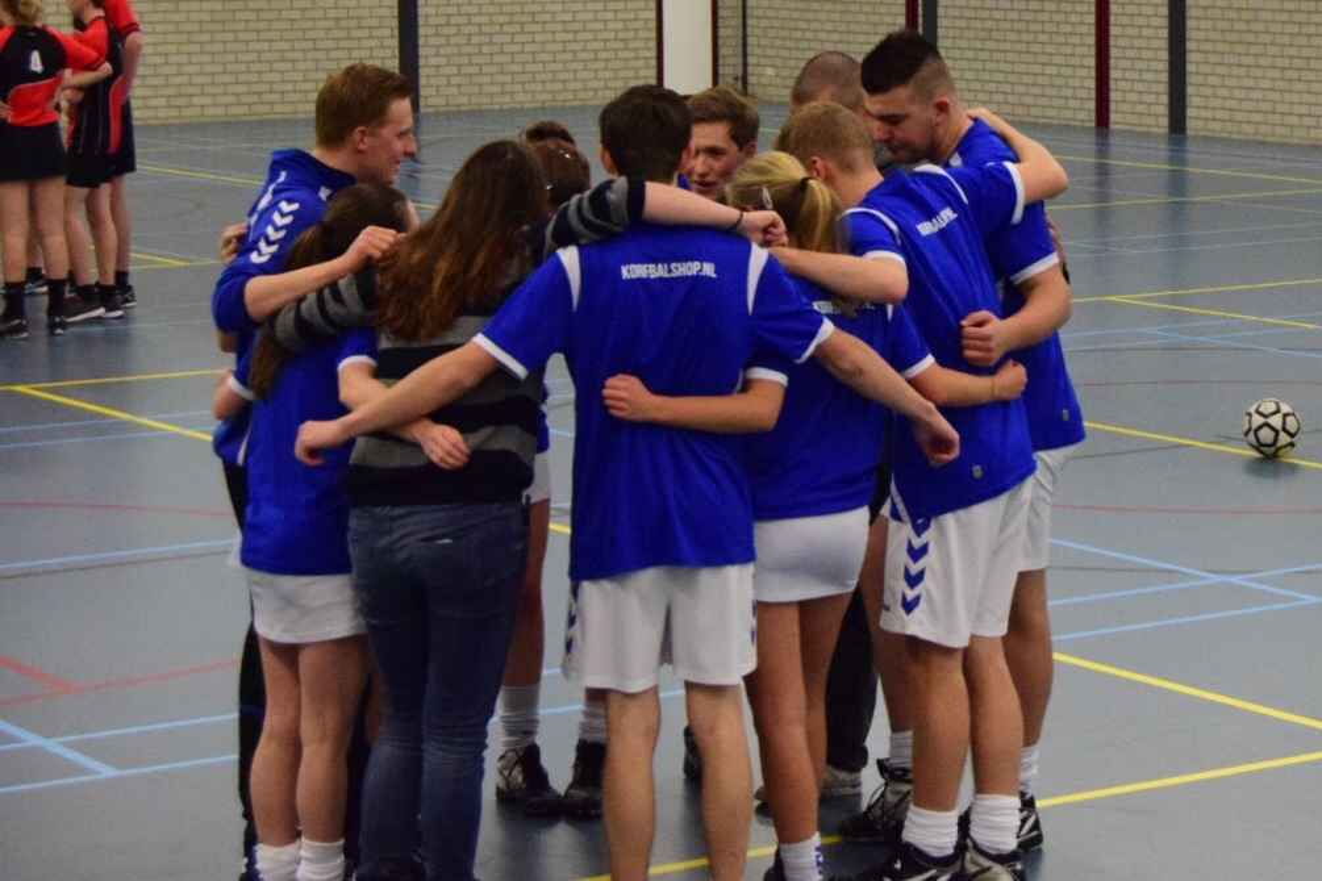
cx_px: 661
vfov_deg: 20.2
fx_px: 2479
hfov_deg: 29.9
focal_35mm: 68
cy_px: 440
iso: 5000
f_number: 8
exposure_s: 1/250
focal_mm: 45
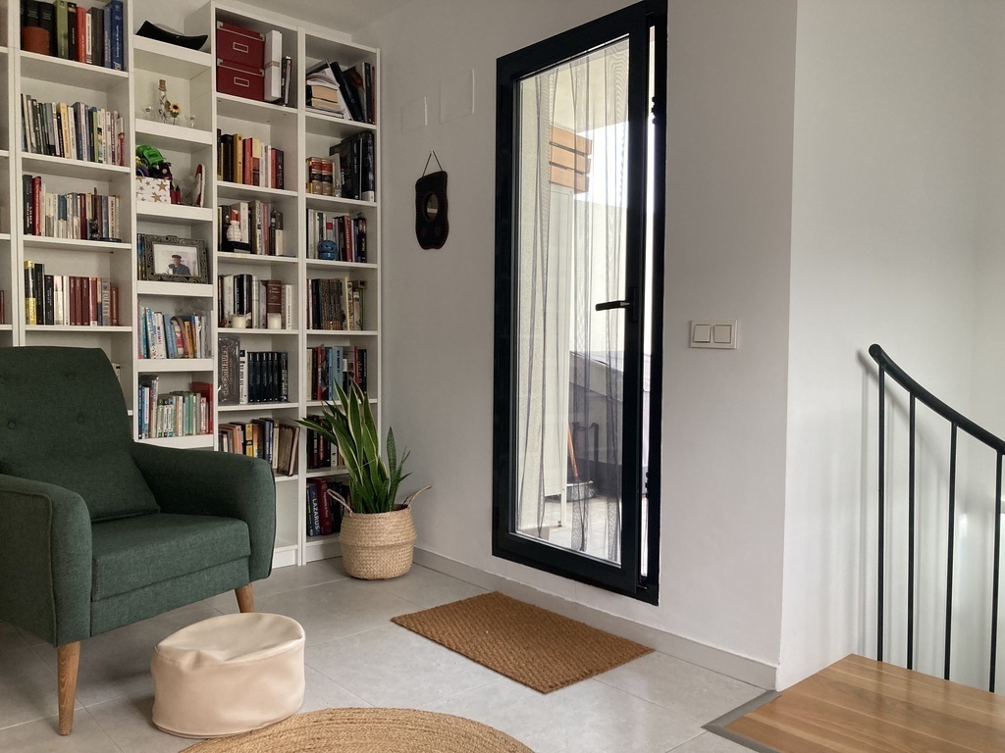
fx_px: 813
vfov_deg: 49.7
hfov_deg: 63.4
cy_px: 376
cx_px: 502
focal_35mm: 28
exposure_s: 1/72
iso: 80
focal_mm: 3.99
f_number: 1.8
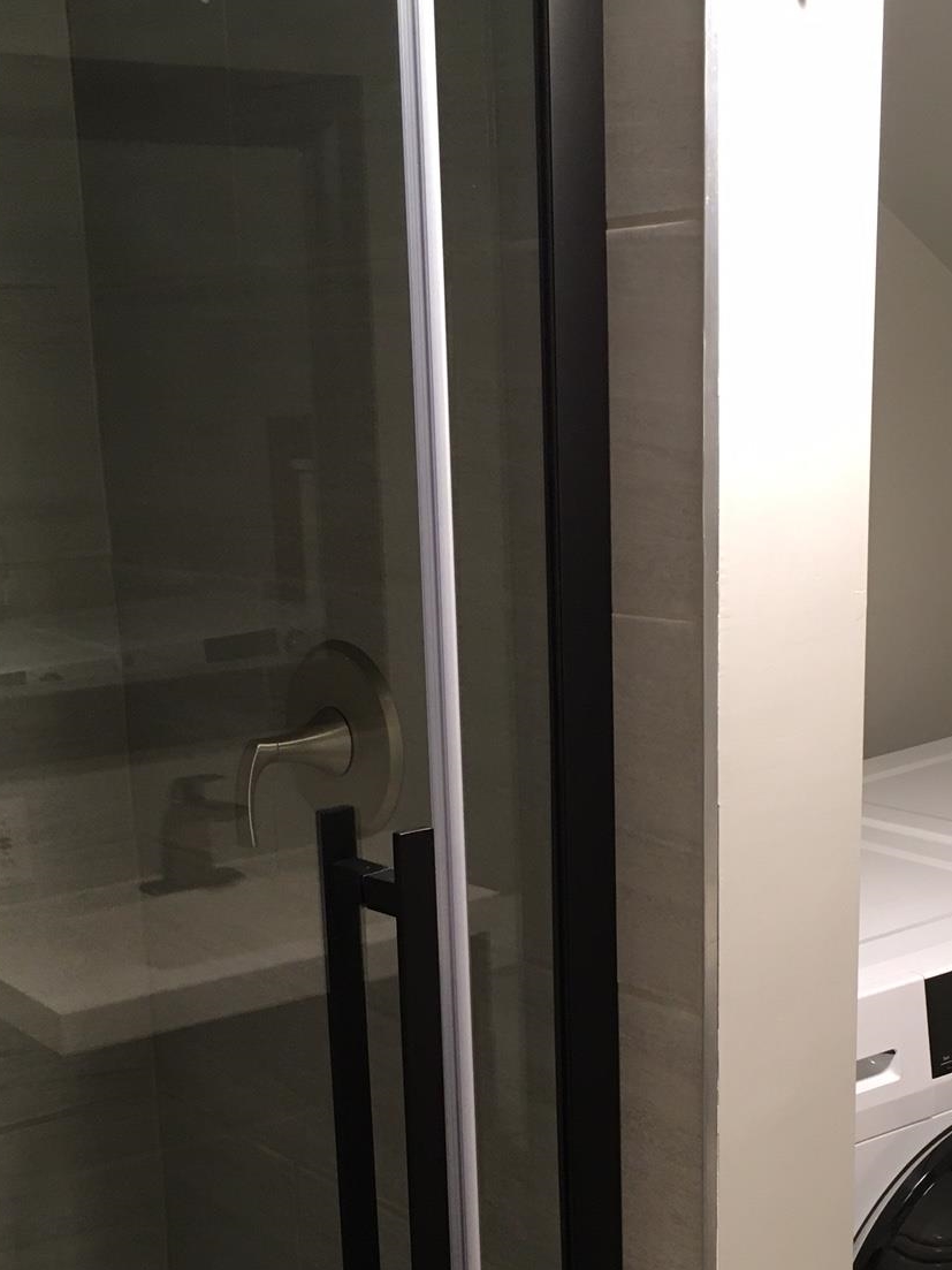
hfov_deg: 27.5
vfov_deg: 35.5
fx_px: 1944
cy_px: 921
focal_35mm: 53
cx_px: 467
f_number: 2.2
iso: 100
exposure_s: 1/30
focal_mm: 4.15
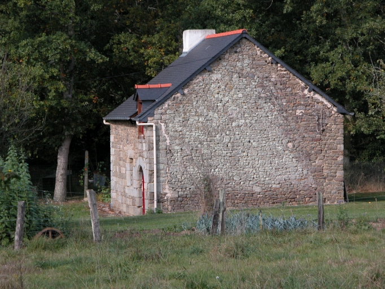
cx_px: 192
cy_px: 144
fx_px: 1958
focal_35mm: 176
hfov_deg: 11.2
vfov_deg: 8.4
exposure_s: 1/253
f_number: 5
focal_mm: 44.7
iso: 100
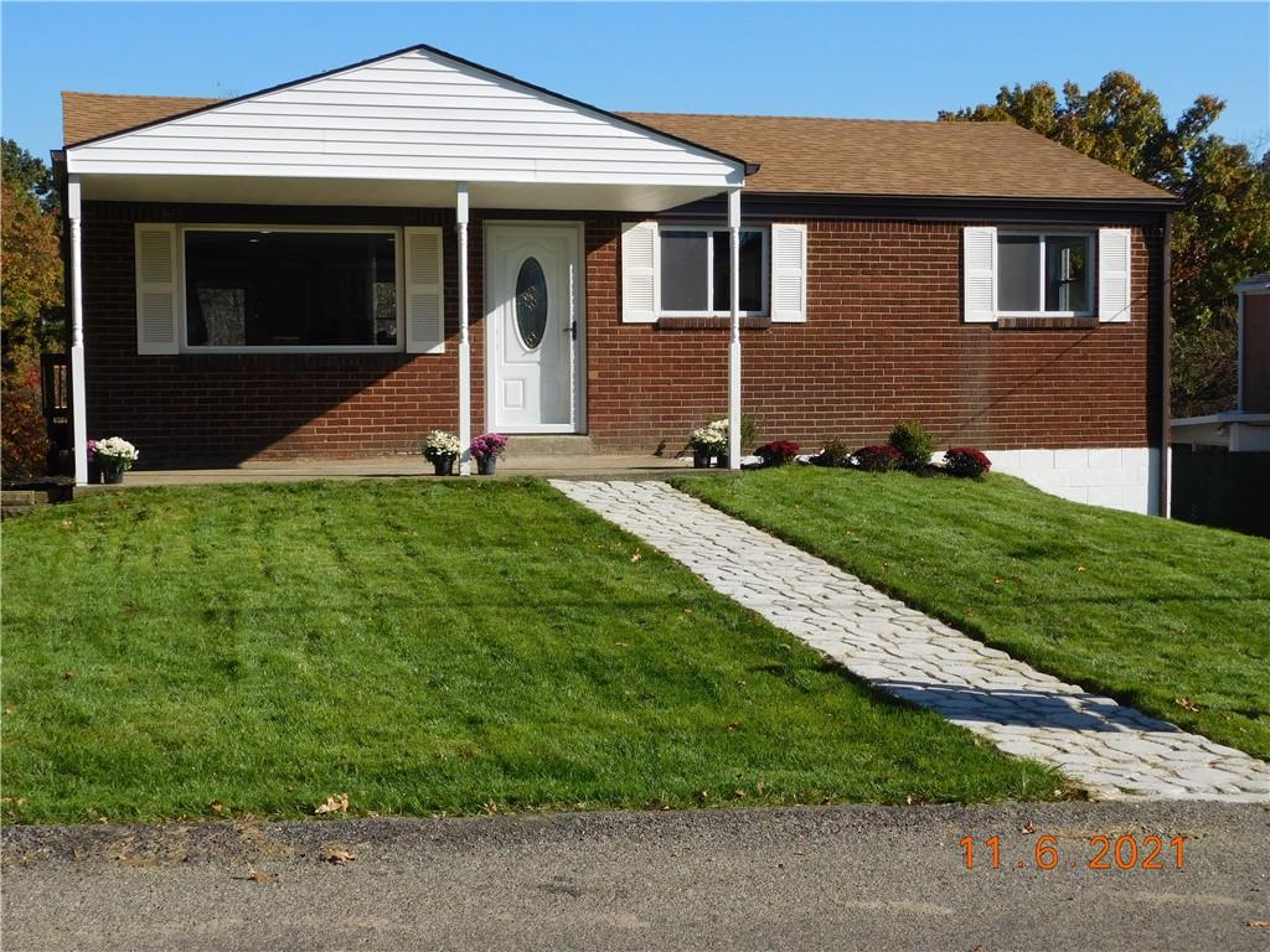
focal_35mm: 51
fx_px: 1871
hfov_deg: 37.5
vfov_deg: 28.6
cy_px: 476
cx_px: 635
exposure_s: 1/1250
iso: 125
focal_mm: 9
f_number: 3.8
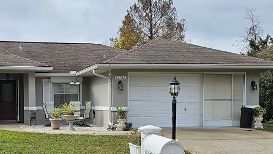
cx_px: 95
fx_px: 406
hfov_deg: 36.9
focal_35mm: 56
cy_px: 116
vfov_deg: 21.3
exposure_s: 1/1129
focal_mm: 6.3
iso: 20
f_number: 1.7
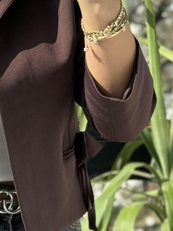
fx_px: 1220
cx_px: -5
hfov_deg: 8.1
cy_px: 130
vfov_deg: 10.8
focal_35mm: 183
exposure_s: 1/1100
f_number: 1.78
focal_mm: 6.76
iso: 100
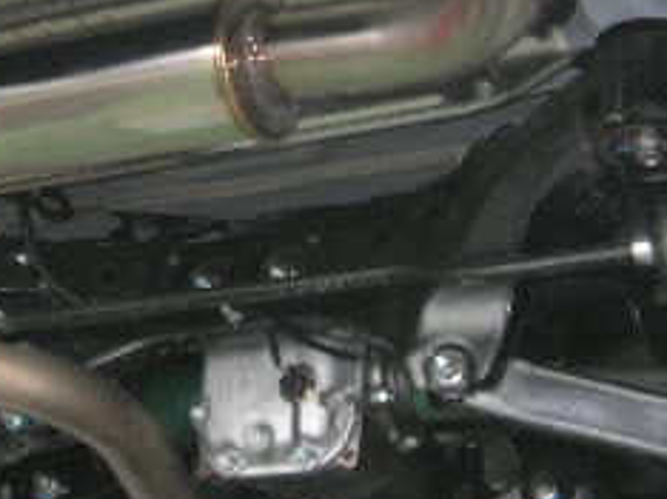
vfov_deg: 14.2
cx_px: 188
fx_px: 2002
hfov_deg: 18.8
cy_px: 128
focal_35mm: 104
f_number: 2.8
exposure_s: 1/3.8
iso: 64
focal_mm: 7.8
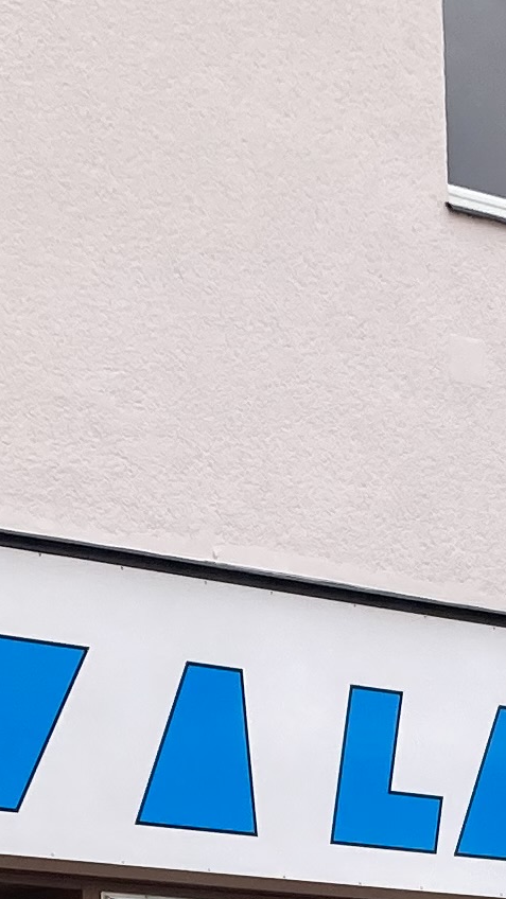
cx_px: 522
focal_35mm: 145
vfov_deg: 13.9
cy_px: 1346
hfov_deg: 8.3
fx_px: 3459
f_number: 1.8
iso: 20
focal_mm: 3.99
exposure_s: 1/941
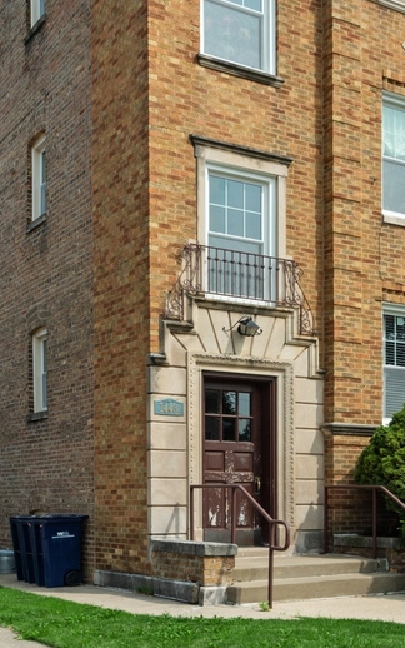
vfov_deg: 39.4
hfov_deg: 24.5
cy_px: 258
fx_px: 900
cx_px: 373
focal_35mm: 51
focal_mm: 24
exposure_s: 1/500
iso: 400
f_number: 8
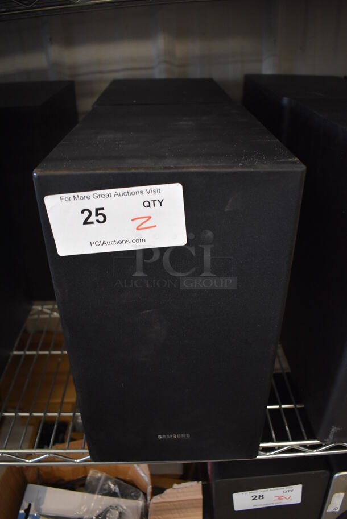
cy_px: 260
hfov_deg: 48.0
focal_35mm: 27
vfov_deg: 67.3
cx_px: 174
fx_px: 390
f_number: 3.5
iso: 2000
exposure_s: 1/125
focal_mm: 18
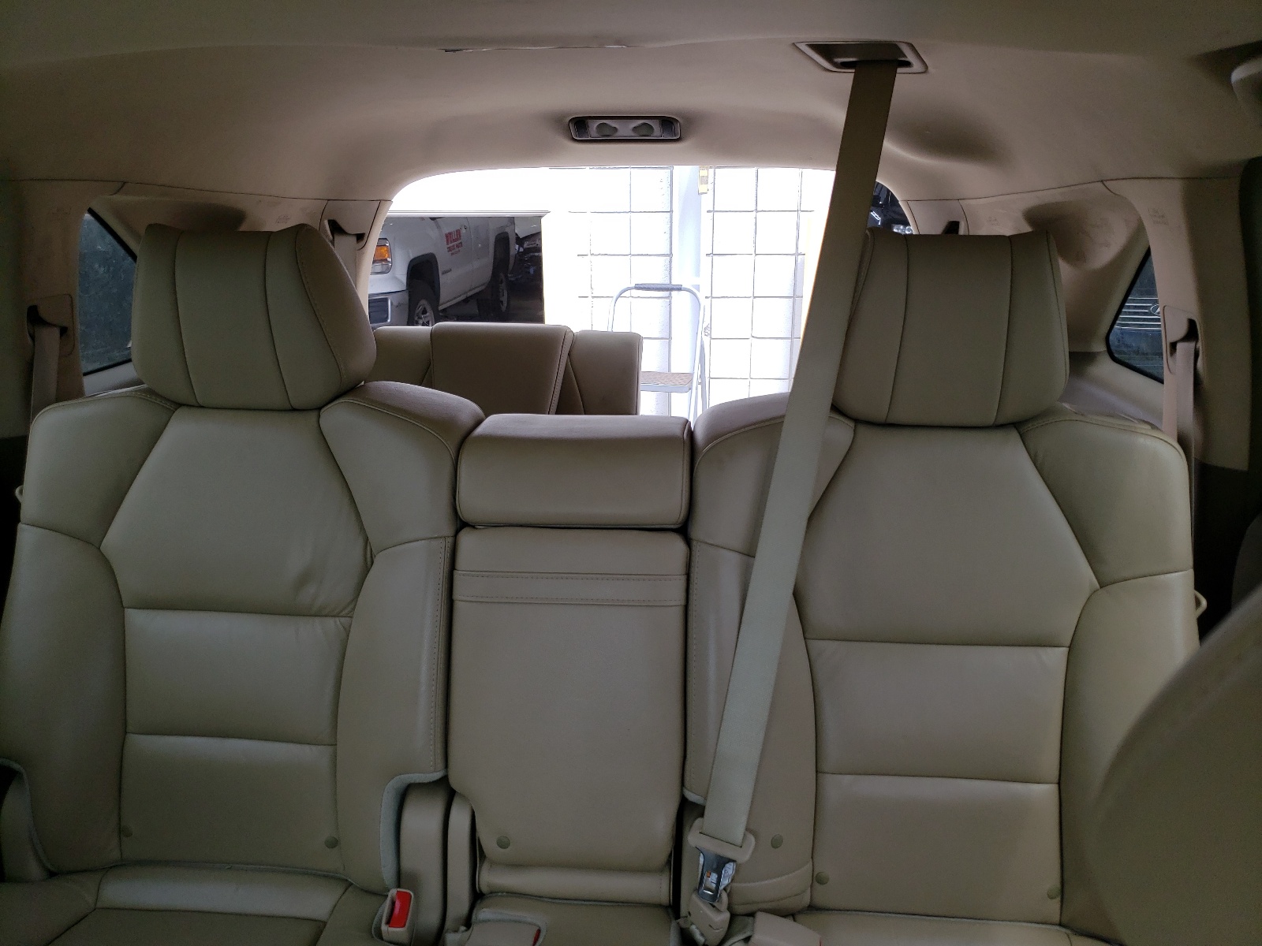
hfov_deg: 67.3
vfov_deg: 53.1
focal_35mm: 26
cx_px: 631
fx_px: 948
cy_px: 473
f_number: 1.5
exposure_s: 1/588
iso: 50
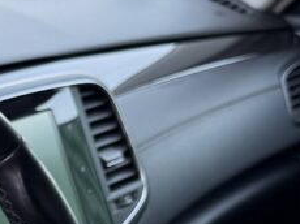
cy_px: 303
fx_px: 926
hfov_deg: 17.3
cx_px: -91
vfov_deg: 13.3
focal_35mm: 107
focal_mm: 6.76
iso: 160
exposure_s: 1/236
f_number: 1.78
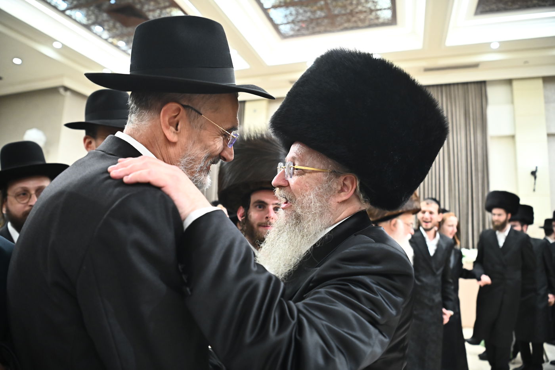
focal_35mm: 24
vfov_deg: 53.1
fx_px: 370
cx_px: 278
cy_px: 185
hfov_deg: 73.8
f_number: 3.2
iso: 3200
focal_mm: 24
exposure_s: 1/200
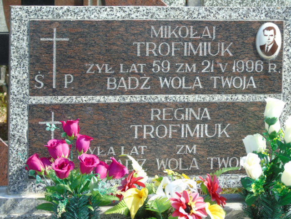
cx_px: 146
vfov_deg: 10.4
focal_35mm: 142
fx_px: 1194
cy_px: 110
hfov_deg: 13.9
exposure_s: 1/160
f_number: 4.7
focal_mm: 25
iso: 80
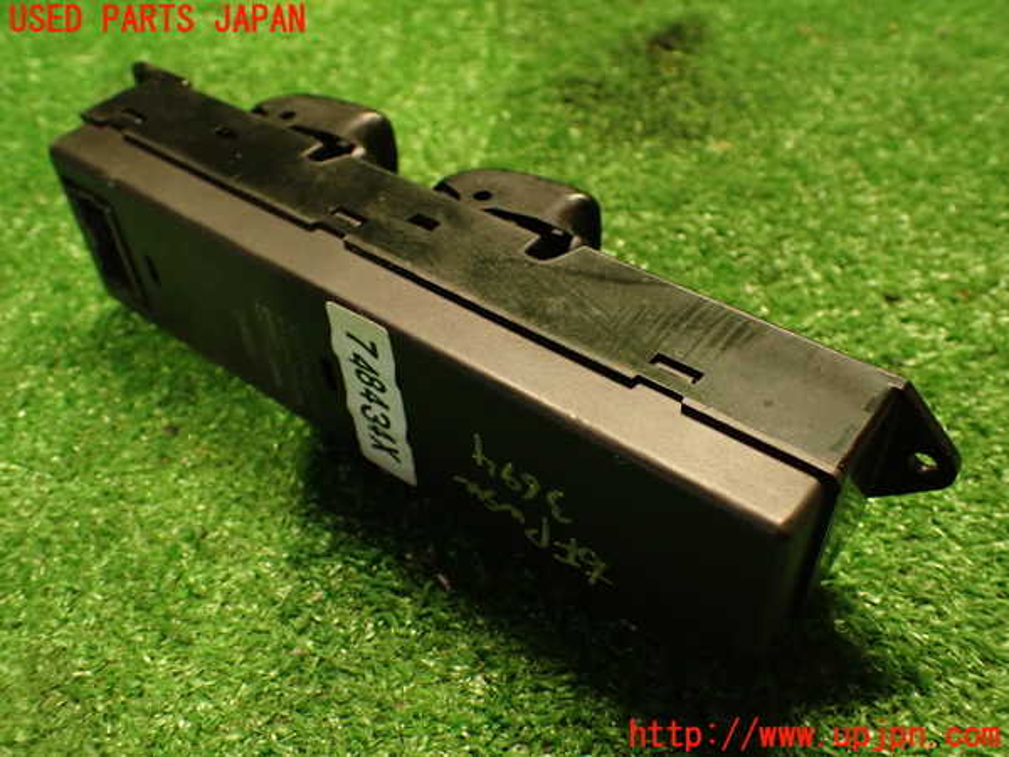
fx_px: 933
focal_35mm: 32
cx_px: 504
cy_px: 378
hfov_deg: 56.8
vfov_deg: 44.2
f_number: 2.4
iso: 640
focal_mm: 5.79
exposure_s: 1/30
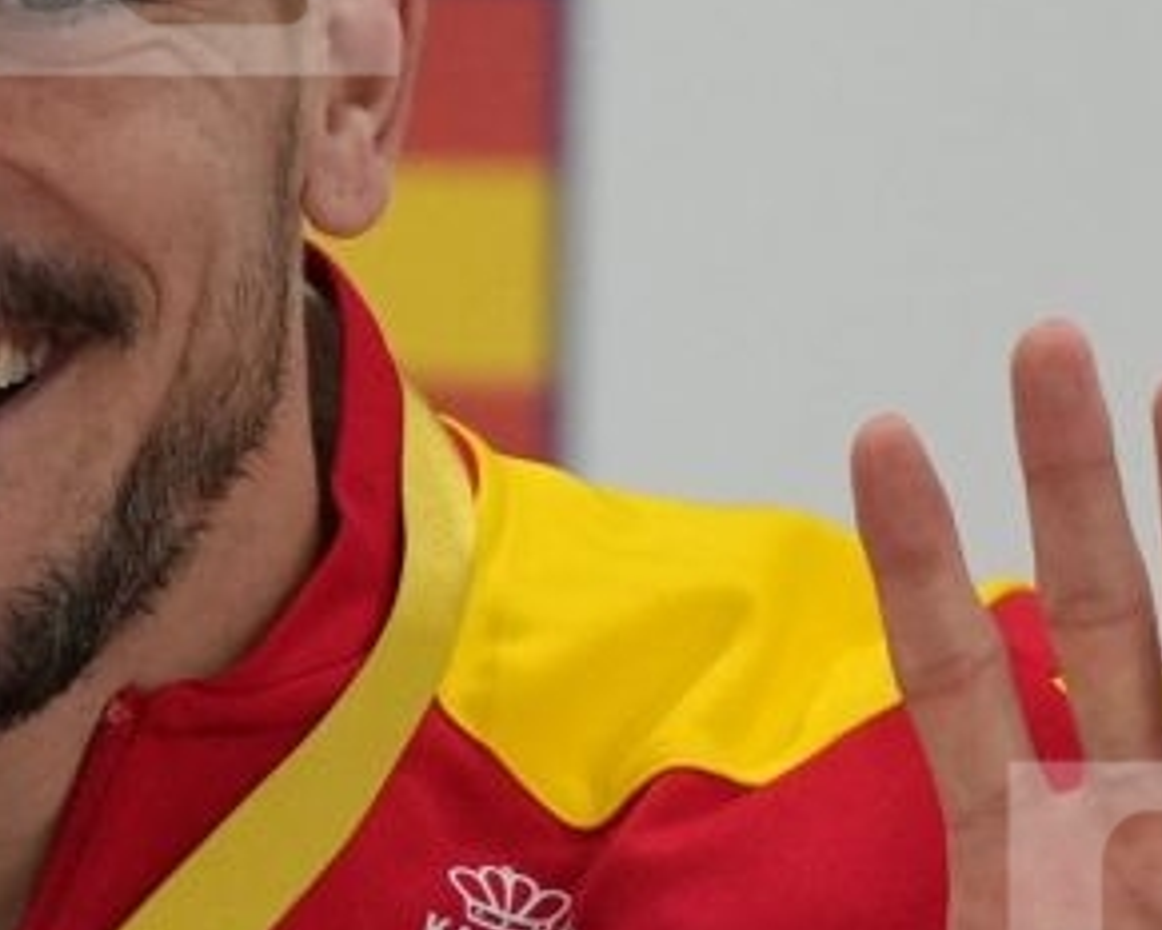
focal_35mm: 1742
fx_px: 59929
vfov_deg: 0.9
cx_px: 28
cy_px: 1126
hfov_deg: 1.1
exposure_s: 1/500
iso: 1600
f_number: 2.8
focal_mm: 200
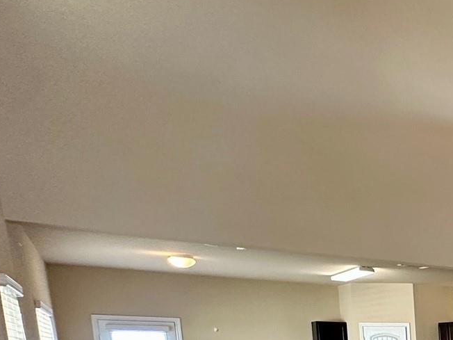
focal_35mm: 44
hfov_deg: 29.3
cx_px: 657
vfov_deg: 27.3
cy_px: 448
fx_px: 576
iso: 250
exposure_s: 1/120
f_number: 2.2
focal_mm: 2.22
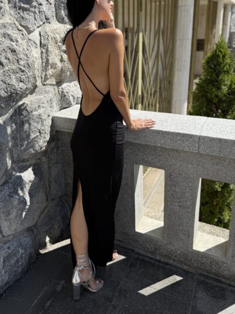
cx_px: 95
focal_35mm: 30
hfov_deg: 46.5
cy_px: 119
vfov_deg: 59.3
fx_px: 272
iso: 80
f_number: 1.78
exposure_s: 1/2445
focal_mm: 6.76
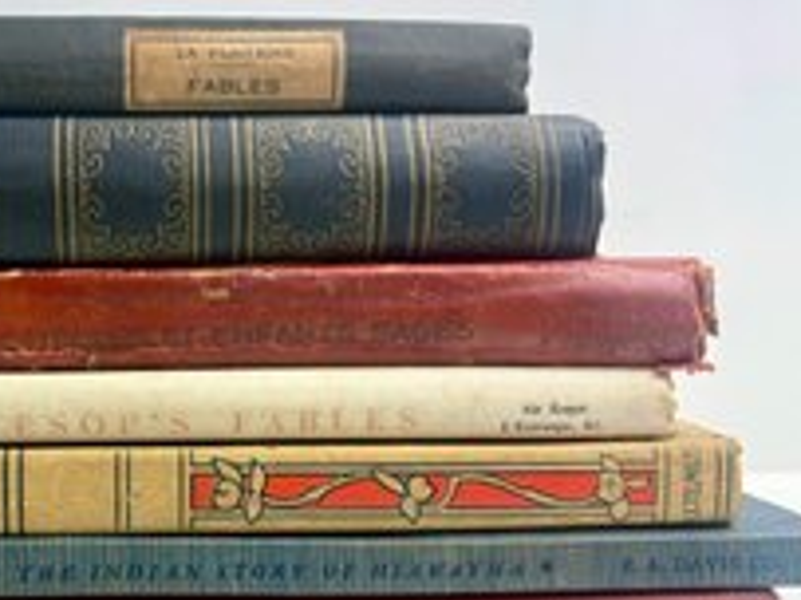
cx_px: 172
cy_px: 377
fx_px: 1018
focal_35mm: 44
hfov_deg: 41.3
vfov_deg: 32.7
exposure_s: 1/120
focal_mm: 5.96
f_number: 1.6
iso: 50
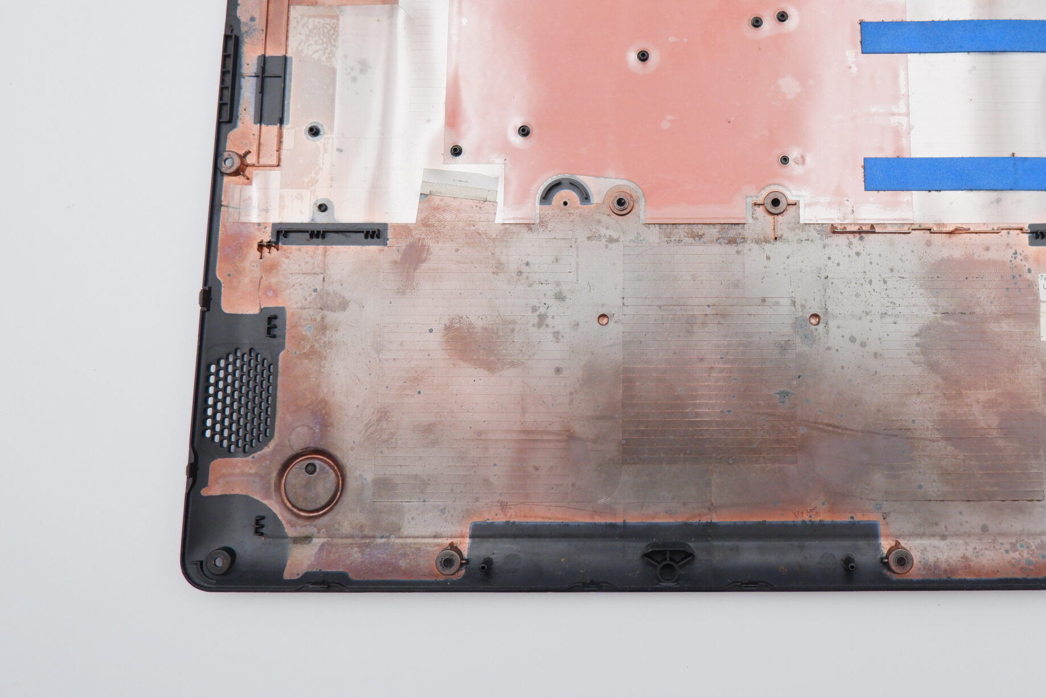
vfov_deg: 40.6
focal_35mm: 32
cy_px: 235
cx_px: 683
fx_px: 930
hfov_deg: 57.6
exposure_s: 1/420
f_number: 5.6
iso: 1250
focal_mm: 15
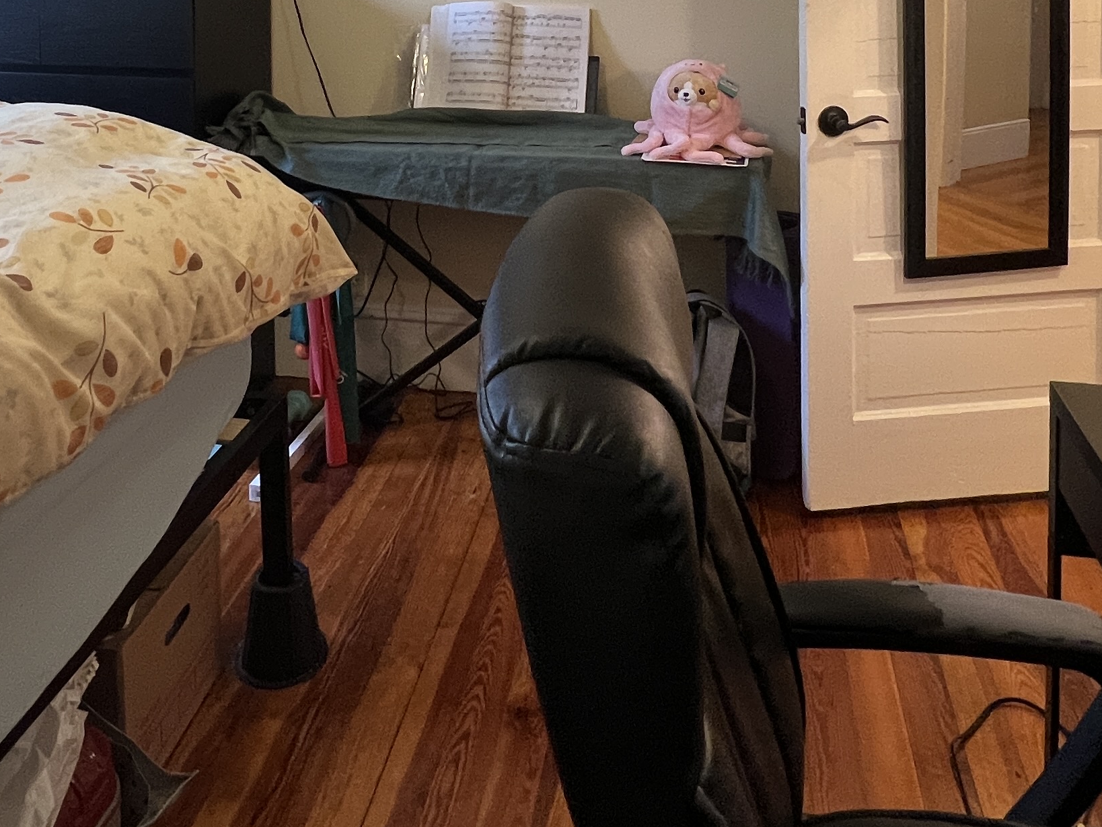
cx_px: 499
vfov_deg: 38.1
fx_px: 1019
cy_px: -42
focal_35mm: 32
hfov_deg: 56.7
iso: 200
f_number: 1.8
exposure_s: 1/60
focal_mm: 1.57
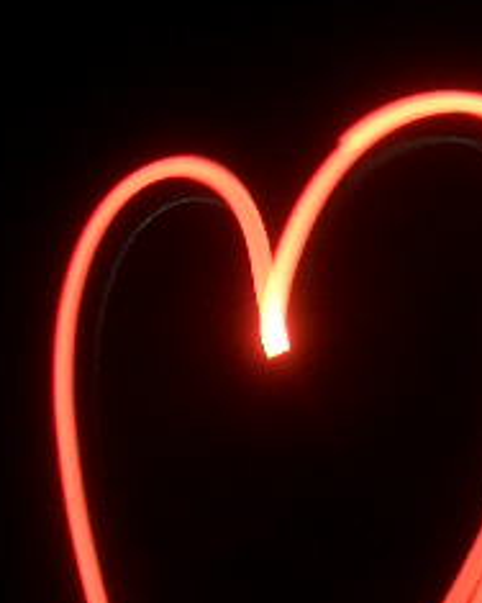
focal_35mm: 93
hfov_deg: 16.2
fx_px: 1658
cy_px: 539
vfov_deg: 20.2
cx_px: 5
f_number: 2.6
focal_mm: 5.8
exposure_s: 4
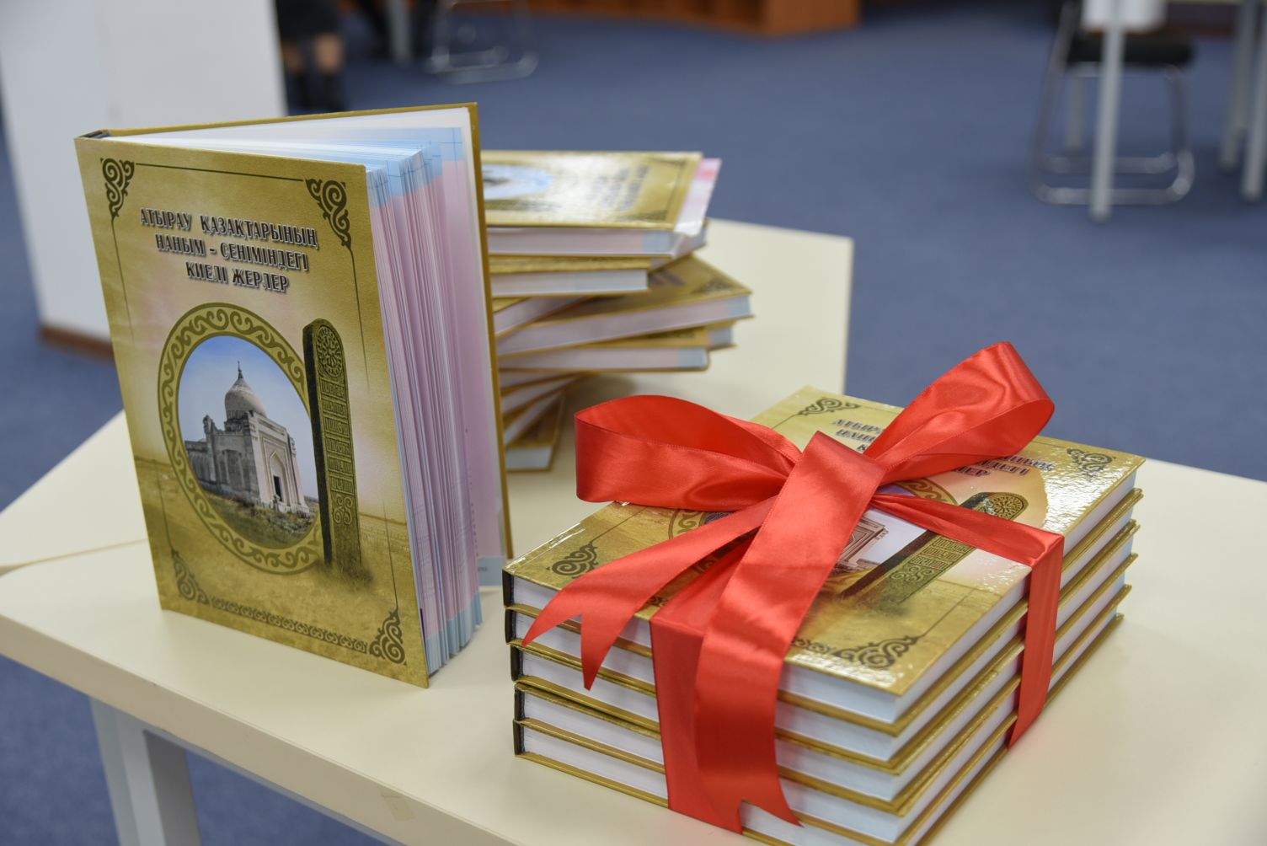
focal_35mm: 46
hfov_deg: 42.7
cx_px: 634
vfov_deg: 29.3
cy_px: 423
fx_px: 1619
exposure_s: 1/80
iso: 400
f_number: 4.5
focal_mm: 46
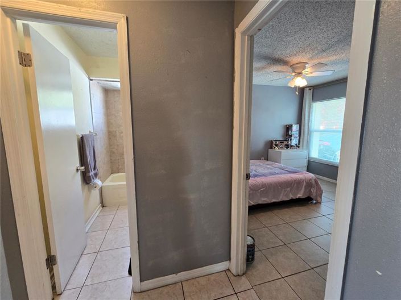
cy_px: 150
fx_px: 151
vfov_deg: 89.9
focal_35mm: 13
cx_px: 200
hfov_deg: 106.2
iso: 160
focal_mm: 2.2
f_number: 2.2
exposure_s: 1/60
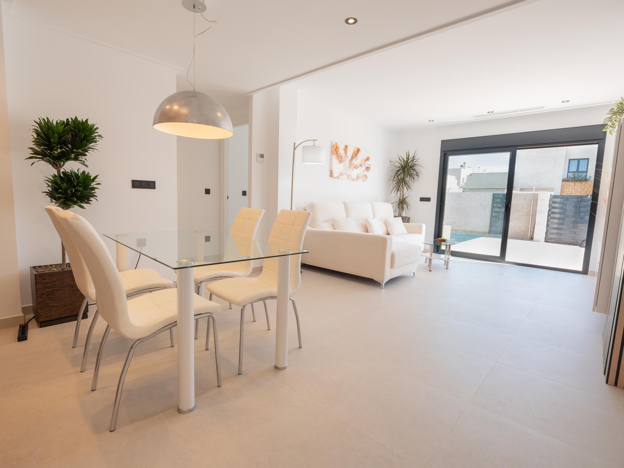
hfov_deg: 94.5
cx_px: 312
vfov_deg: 78.1
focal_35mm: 16
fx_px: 288
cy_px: 234
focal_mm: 8
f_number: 4.5
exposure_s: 1/200
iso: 400
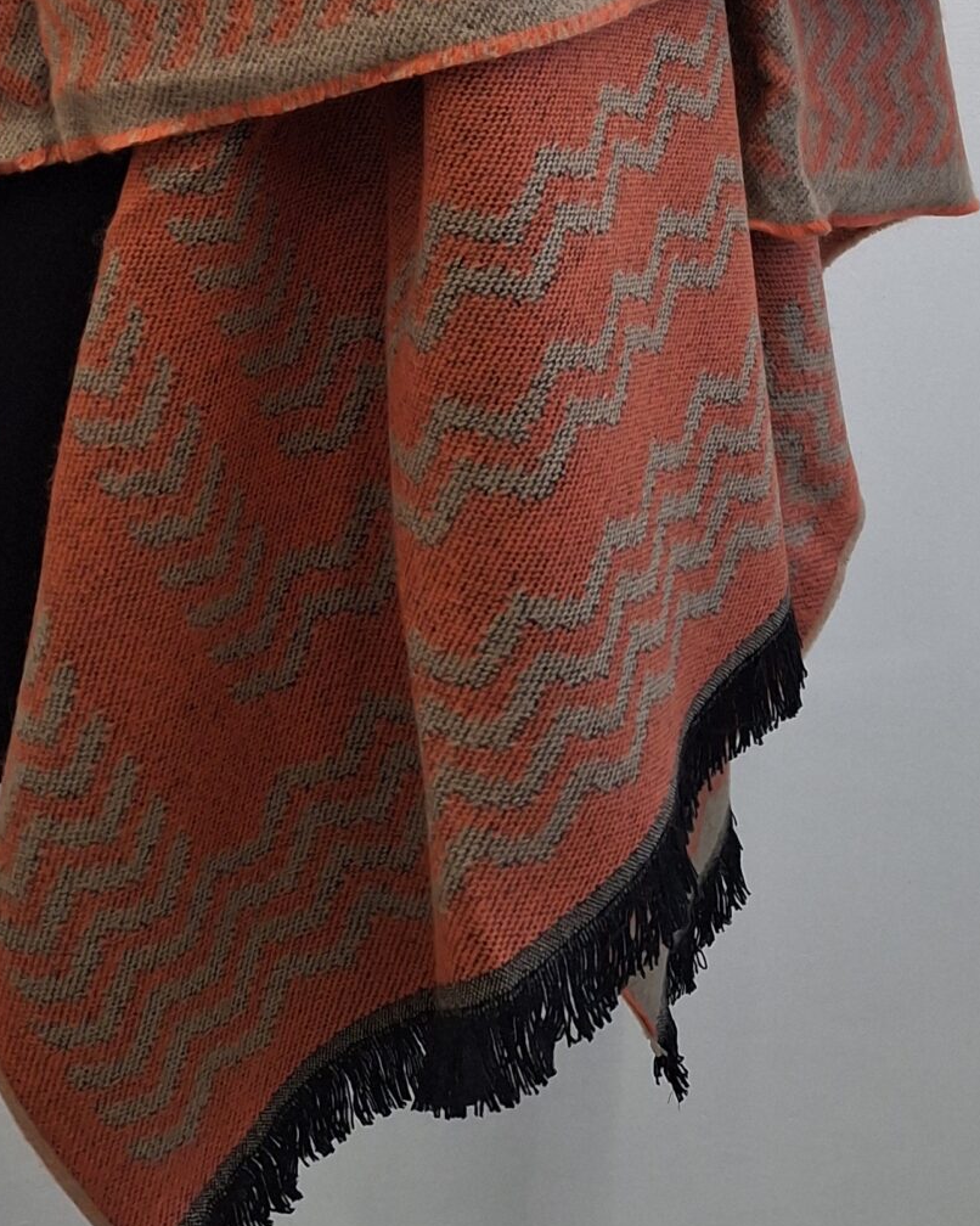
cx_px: 395
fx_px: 2249
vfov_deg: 27.6
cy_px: -159
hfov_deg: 24.5
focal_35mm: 62
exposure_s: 1/100
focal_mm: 4.69
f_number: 1.8
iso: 160
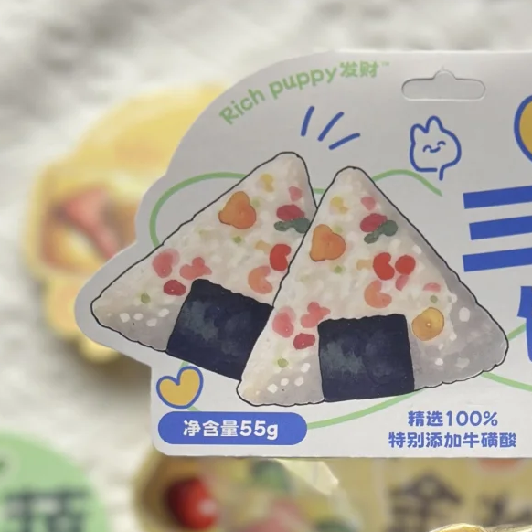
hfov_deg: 16.5
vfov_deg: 16.3
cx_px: 392
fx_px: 1826
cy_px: 509
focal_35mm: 105
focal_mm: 6.86
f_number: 1.78
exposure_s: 1/100
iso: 80
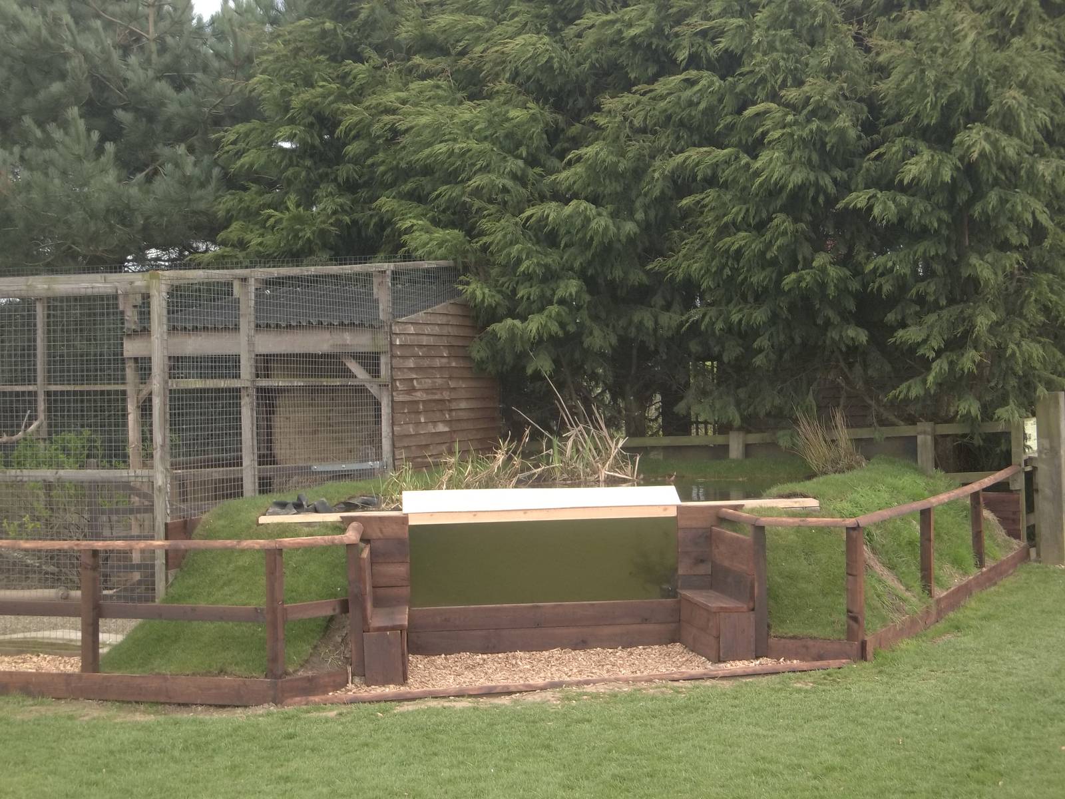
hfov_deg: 30.7
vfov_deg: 23.3
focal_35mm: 63
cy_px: 400
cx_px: 532
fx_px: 1938
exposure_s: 1/125
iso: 80
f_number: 4
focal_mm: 11.3
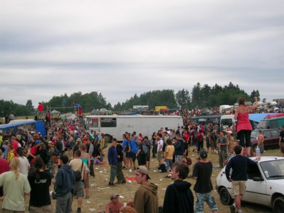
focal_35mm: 57
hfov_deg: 33.8
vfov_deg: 25.7
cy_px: 106
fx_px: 468
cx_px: 142
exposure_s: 1/243
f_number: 3.4
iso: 50
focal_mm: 8.6
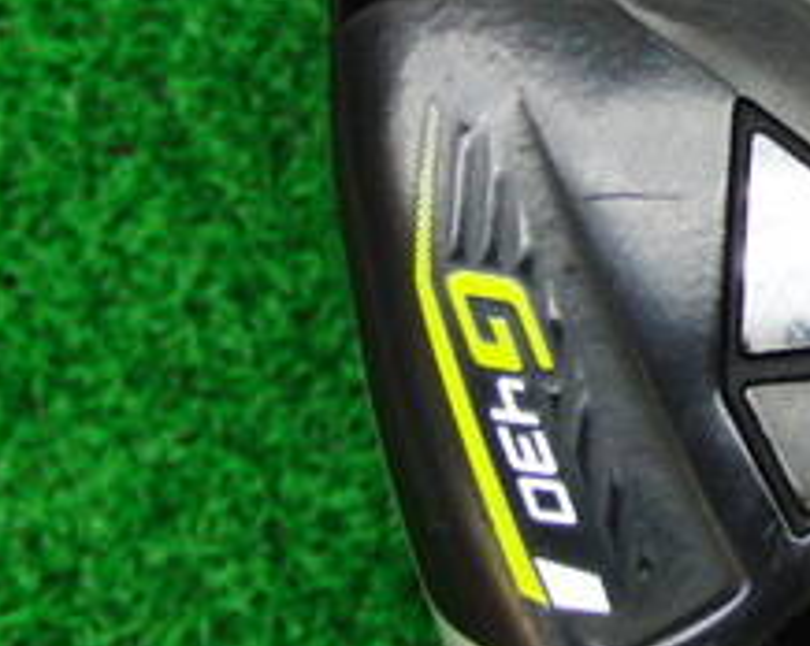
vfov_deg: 14.4
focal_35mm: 106
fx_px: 2539
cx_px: 999
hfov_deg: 17.2
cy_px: 111
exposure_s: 1/50
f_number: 3.6
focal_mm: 6.42
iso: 400
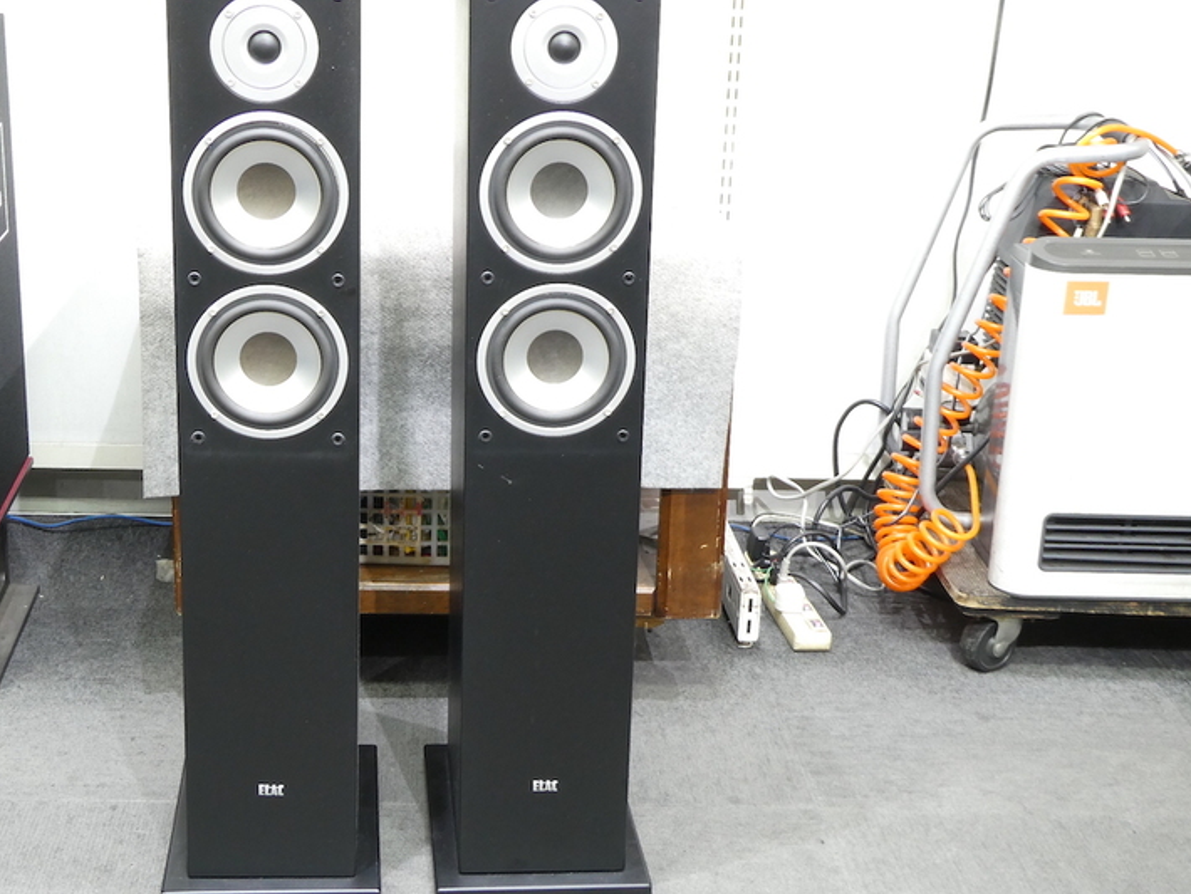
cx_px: 409
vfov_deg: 29.1
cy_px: 398
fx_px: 1721
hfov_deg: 37.8
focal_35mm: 50
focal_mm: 6.7
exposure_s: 1/3.2
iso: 200
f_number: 3.7
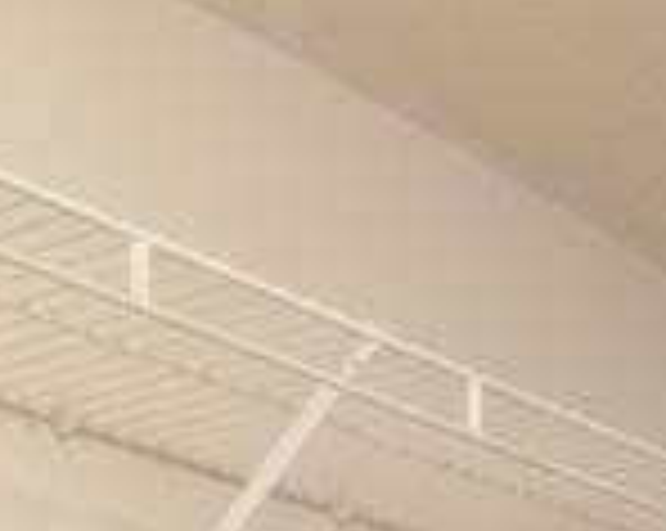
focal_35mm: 110
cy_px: 1004
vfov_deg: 12.6
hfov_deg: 16.9
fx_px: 2165
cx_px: 734
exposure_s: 1/40
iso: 160
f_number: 1.7
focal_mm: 4.25
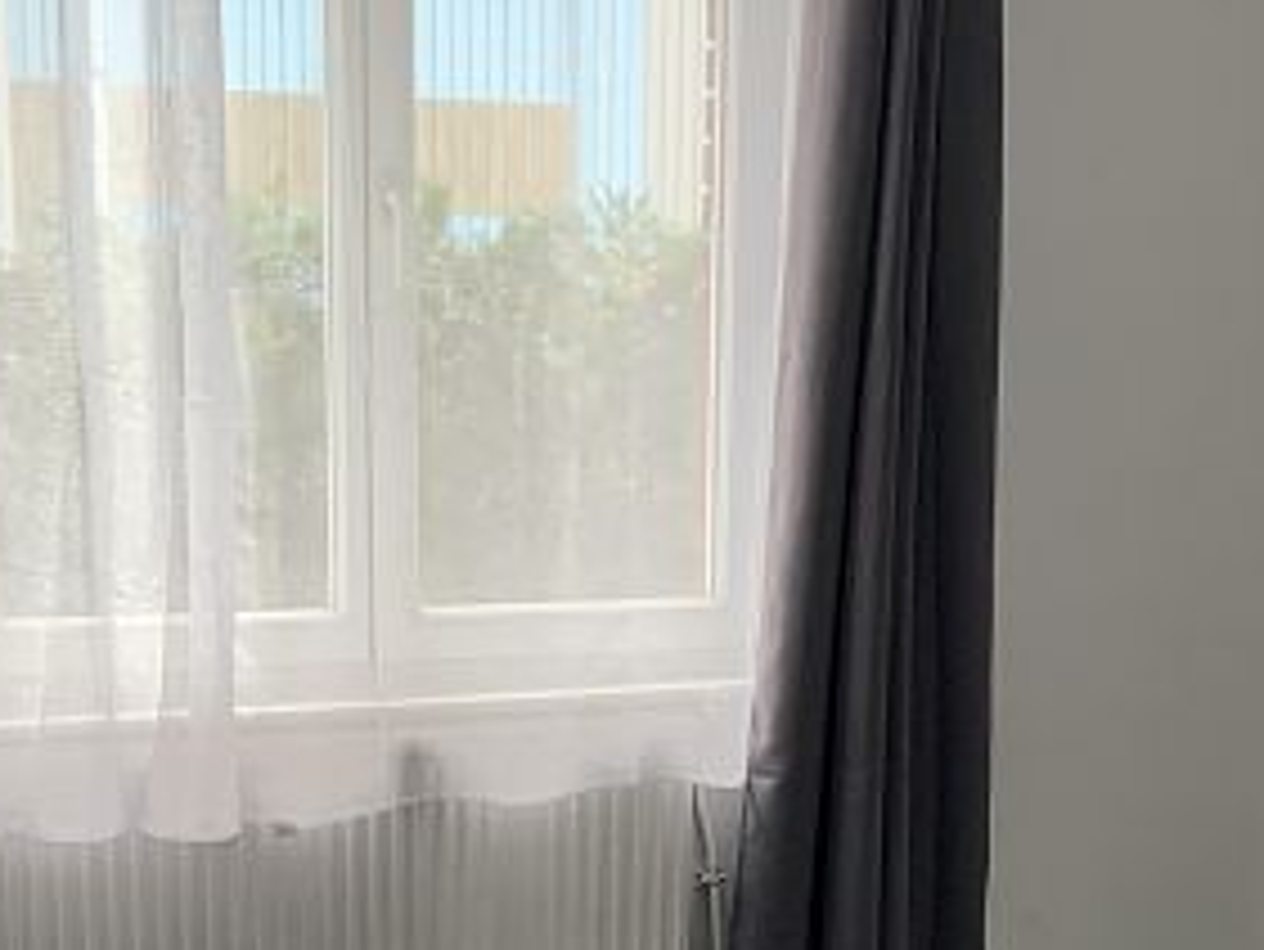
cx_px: 585
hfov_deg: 26.3
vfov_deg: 19.3
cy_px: 955
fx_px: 2703
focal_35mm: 74
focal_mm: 4.25
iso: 100
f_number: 1.8
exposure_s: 1/74
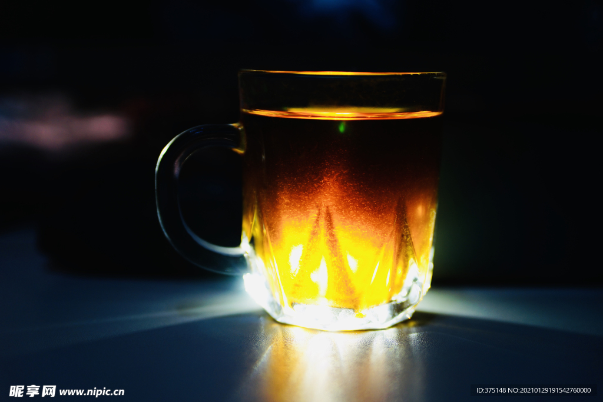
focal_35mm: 75
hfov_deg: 27.0
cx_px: 302
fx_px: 1256
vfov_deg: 18.2
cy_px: 201
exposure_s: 1/320
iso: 400
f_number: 2.8
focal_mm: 75
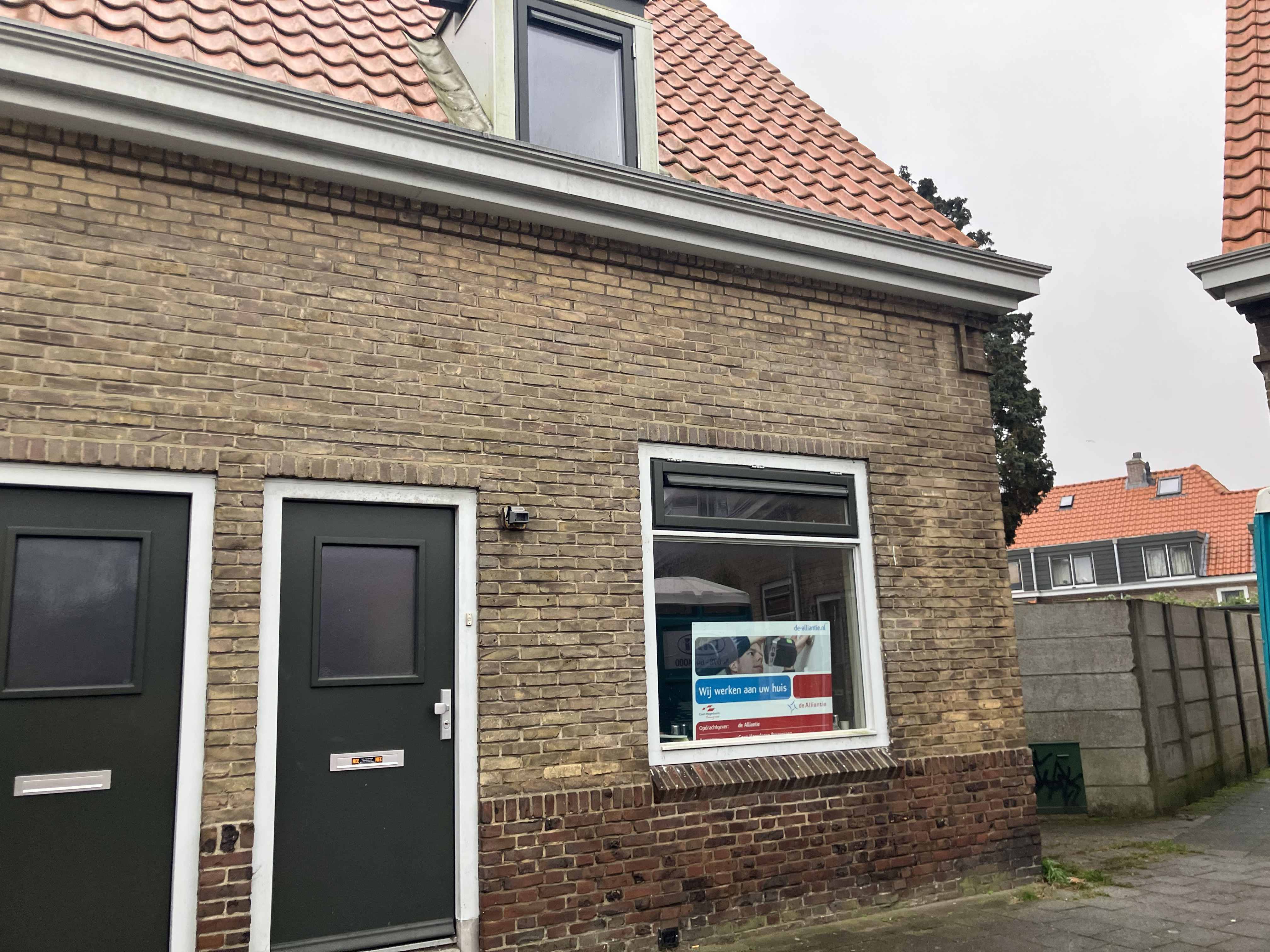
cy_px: 476
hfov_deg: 63.4
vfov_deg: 49.7
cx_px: 635
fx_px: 1027
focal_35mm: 28
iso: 80
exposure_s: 1/121
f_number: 1.8
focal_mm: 3.99
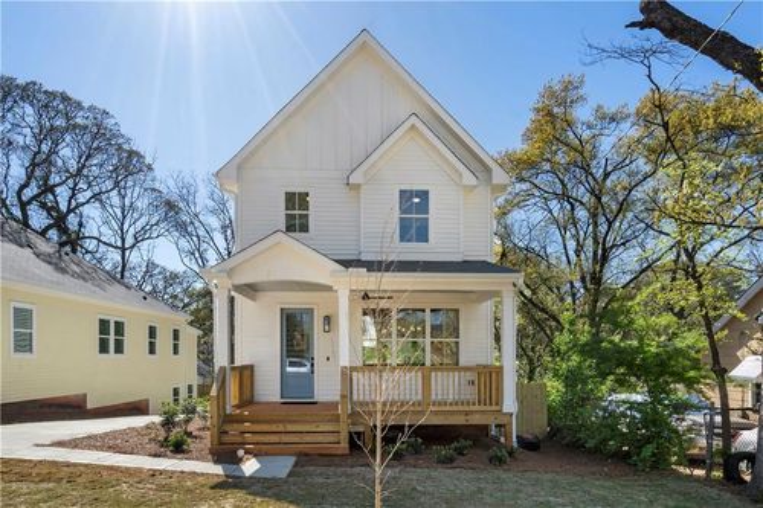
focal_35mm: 21
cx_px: 382
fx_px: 445
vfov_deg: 59.5
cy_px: 254
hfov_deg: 81.2
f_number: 16
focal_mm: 21
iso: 640
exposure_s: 1/320
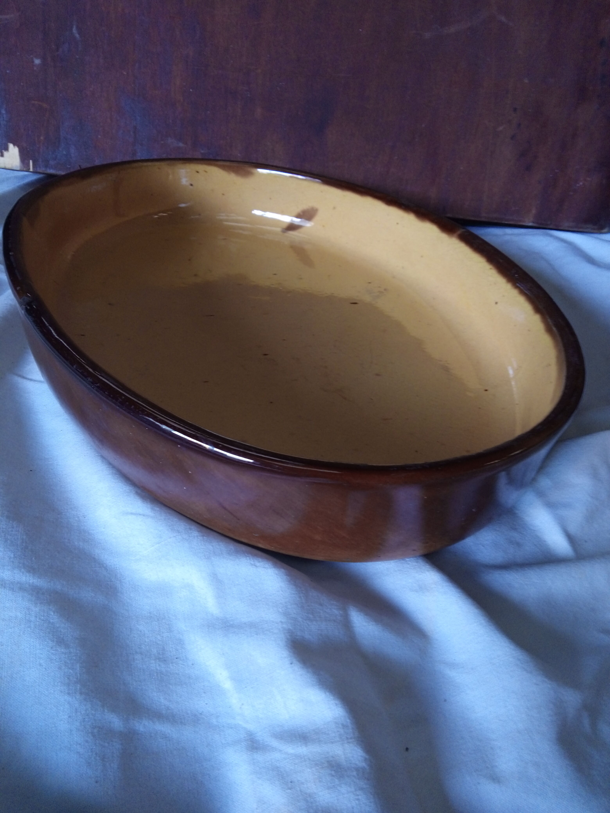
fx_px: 658
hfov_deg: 49.7
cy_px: 406
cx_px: 305
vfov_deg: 63.4
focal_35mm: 28
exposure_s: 1/16.7
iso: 171
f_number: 2.2
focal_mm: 4.52
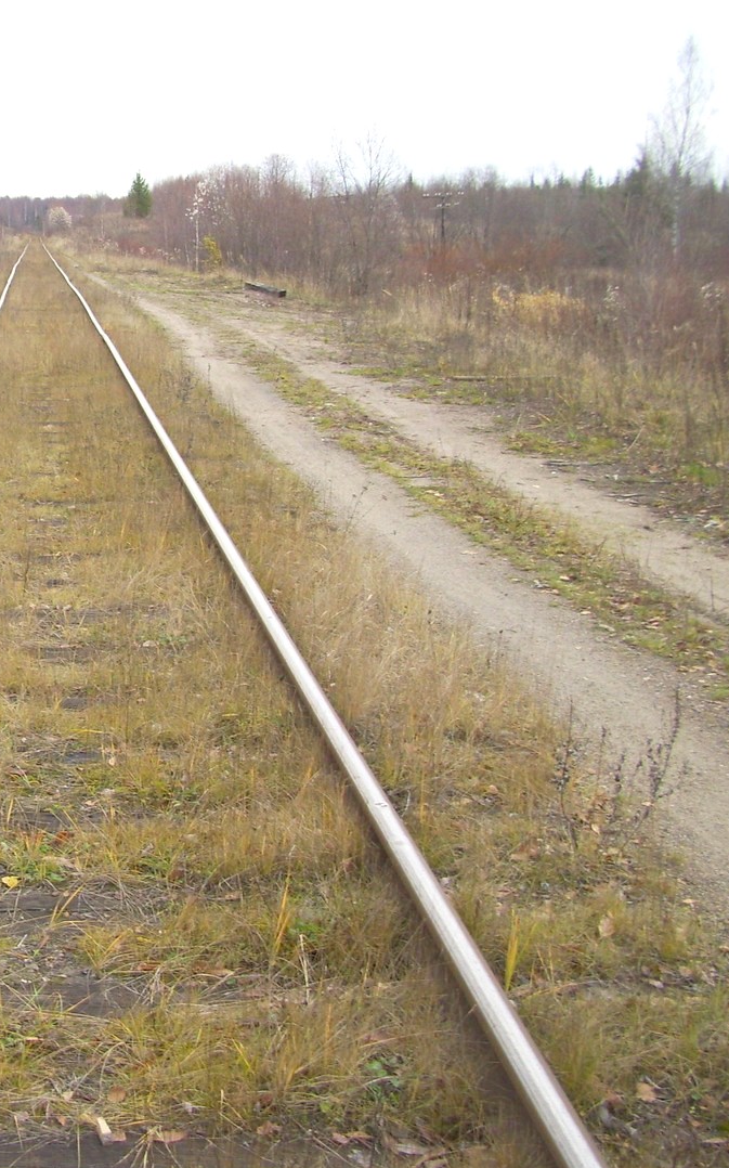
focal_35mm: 50
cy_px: 589
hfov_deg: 25.2
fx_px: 1591
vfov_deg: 40.3
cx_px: 99
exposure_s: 1/80
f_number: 2.9
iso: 80
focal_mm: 5.7
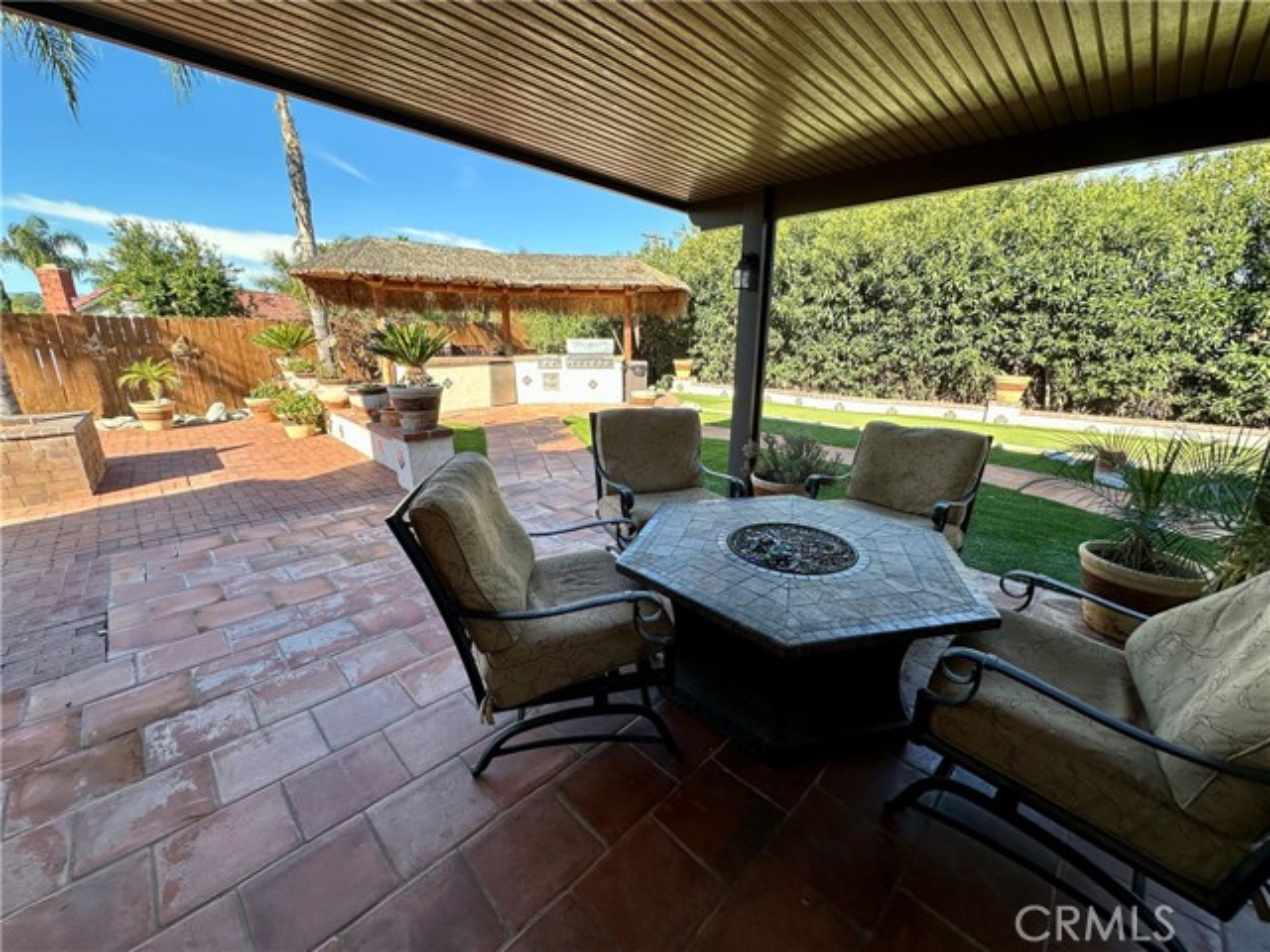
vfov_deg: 85.7
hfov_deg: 102.1
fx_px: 514
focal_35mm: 14
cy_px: 476
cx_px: 635
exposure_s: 1/368
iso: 40
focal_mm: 2.22
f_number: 2.2
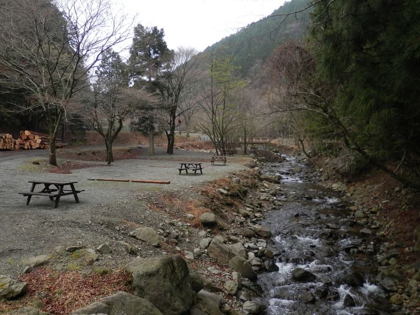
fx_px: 328
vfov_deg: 51.3
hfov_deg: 65.2
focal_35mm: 27
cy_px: 168
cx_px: 196
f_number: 3
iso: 80
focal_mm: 4.5
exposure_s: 1/320
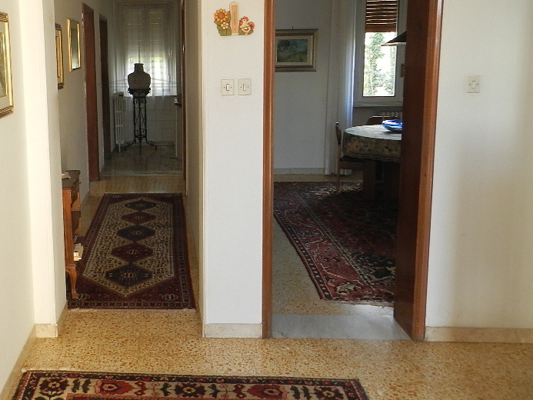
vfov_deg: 41.3
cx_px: 145
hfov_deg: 52.0
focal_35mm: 34
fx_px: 524
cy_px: 132
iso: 200
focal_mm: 4
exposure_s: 1/30
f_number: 3.4
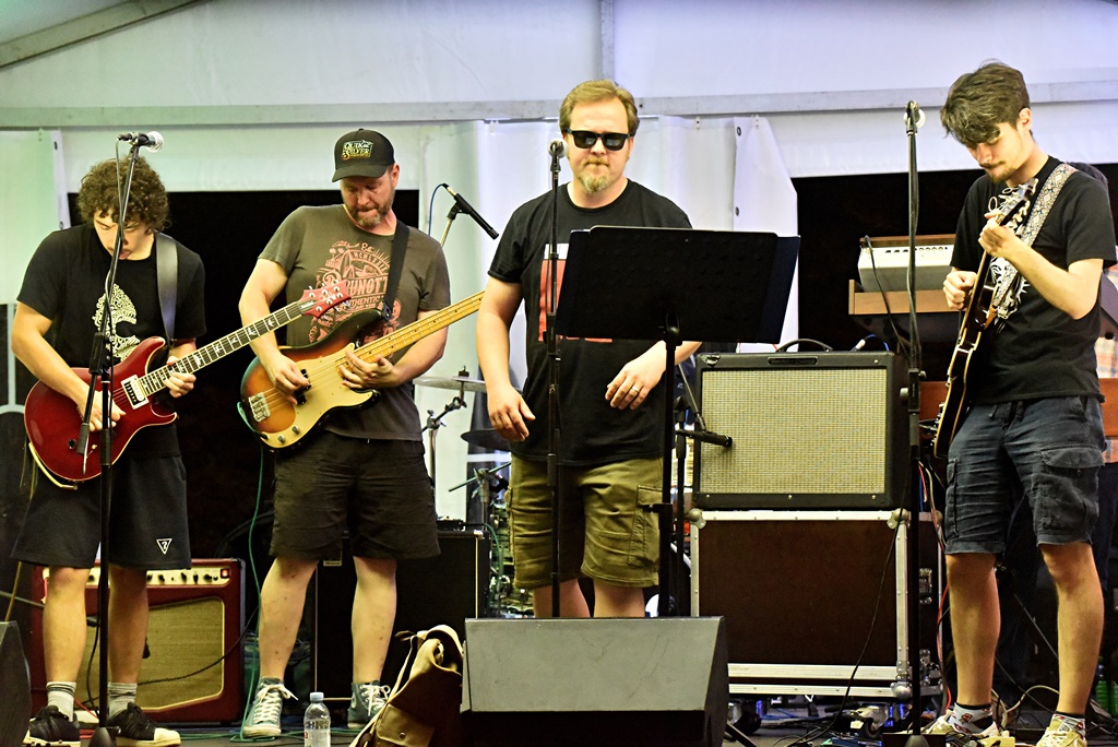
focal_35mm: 122
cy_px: 374
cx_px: 559
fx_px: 3791
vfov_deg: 11.3
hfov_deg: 16.8
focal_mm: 122
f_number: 5
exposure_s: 1/160
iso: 12800
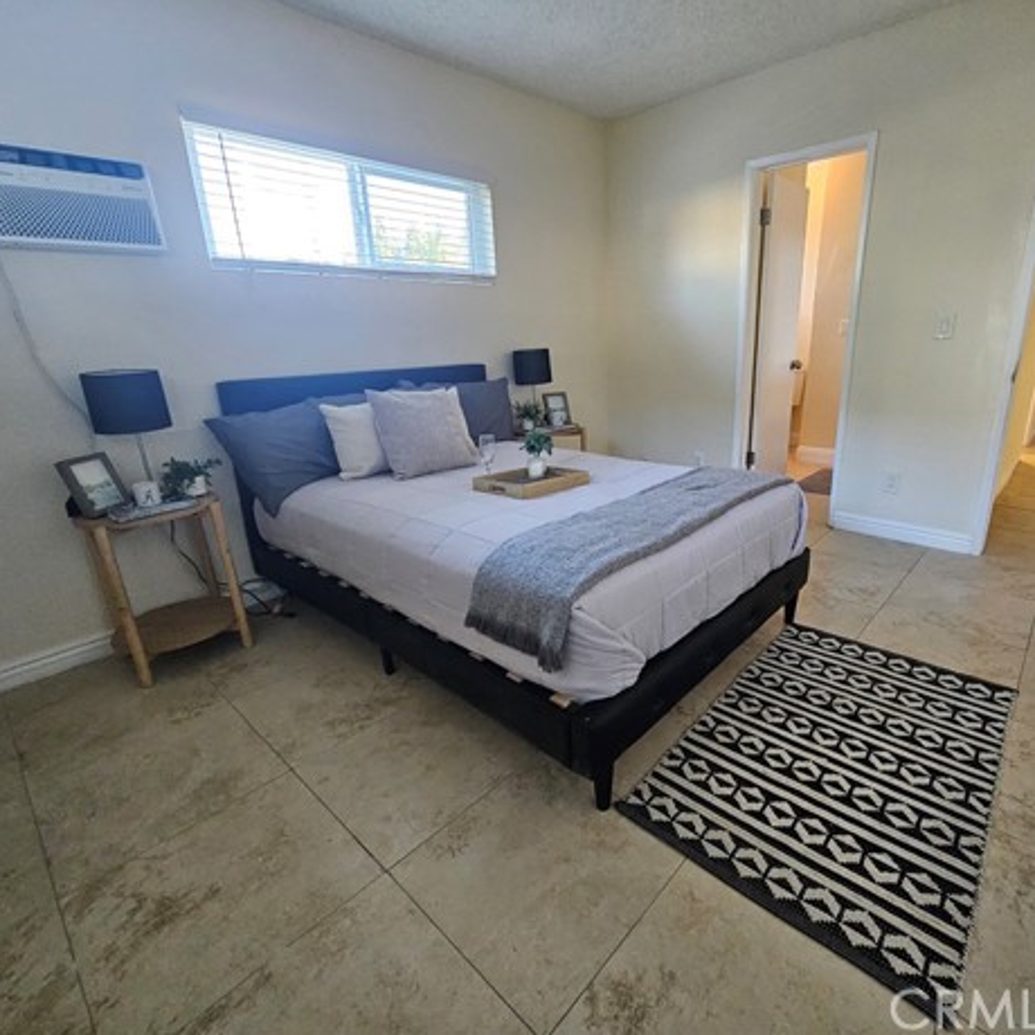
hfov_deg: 86.9
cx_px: 590
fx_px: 541
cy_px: 502
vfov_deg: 87.4
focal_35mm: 16
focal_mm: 1.74
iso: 400
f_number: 2.2
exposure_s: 1/60
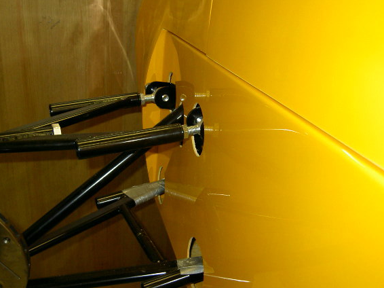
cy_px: 157
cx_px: 180
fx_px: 477
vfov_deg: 33.6
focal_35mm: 43
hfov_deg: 43.8
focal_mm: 6.3
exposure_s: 1/60
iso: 100
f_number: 3
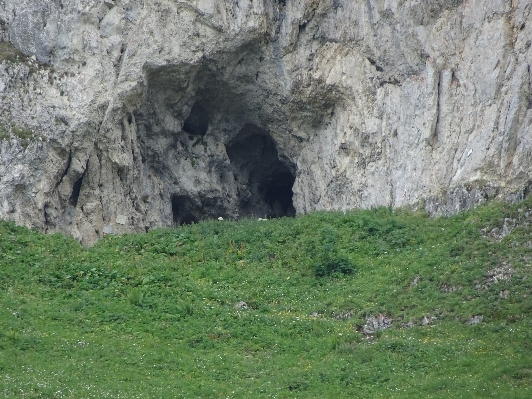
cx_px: 266
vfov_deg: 2.5
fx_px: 8991
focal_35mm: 585
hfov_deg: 3.4
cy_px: 200
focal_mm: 99.92
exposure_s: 1/250
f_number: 6.3
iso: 320
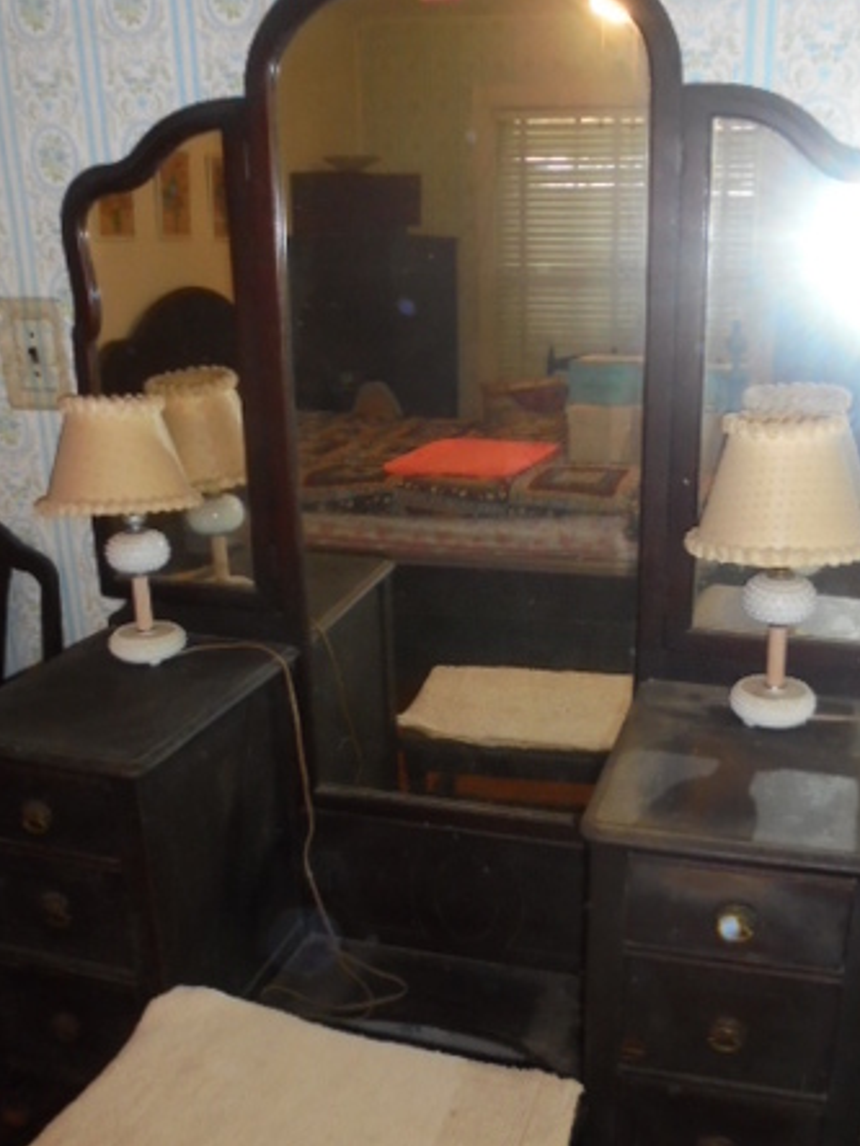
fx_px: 1126
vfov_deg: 53.8
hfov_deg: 41.6
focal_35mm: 34
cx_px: 518
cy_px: 635
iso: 400
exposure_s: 1/30
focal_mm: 4.6
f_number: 3.5
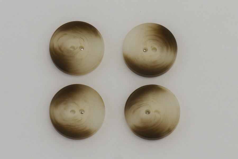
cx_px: 119
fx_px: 545
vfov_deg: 16.6
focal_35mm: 82
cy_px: 80
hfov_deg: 24.6
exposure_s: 1/640
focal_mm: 55
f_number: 9
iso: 200
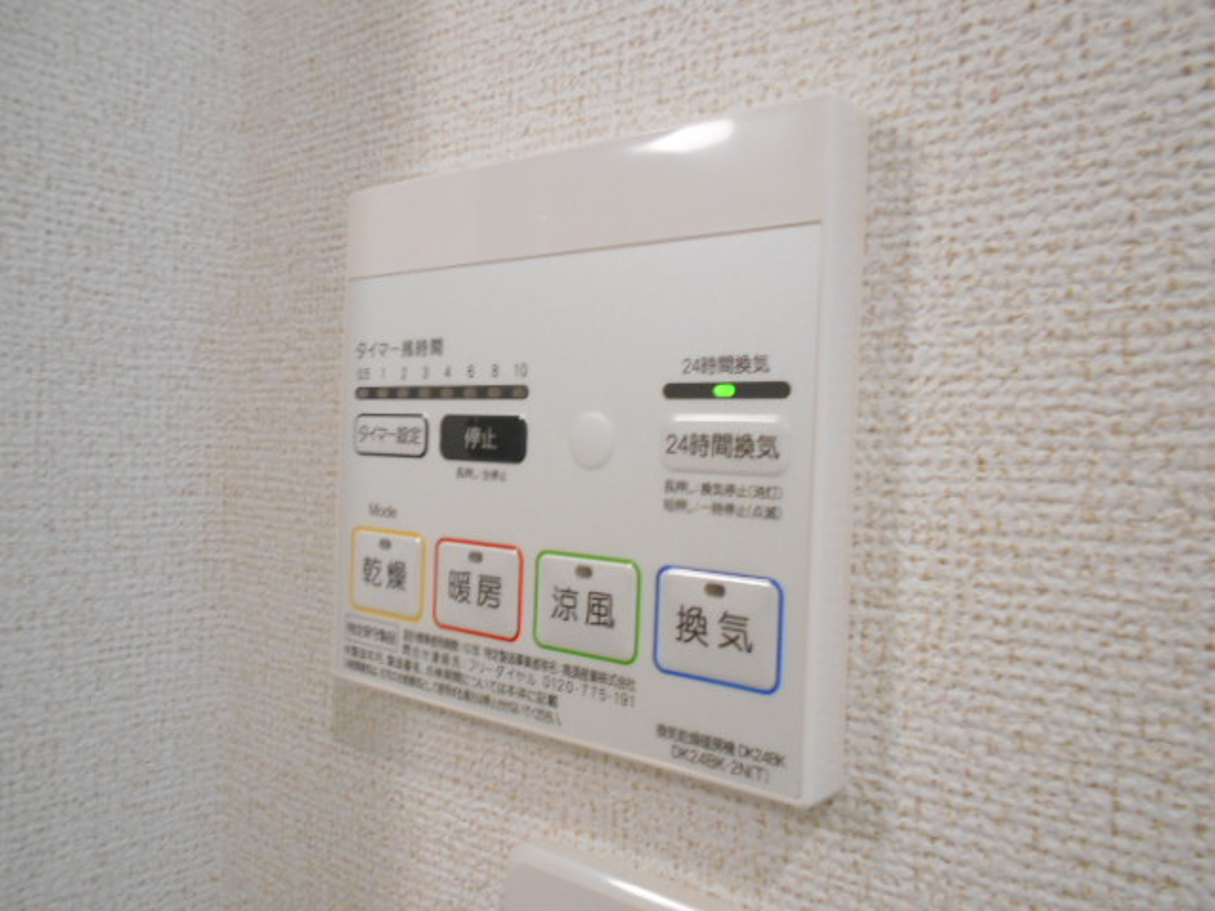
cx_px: 608
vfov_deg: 53.1
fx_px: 913
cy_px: 456
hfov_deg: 67.3
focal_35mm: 26
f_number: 3.2
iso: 400
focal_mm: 4.6
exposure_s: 1/25
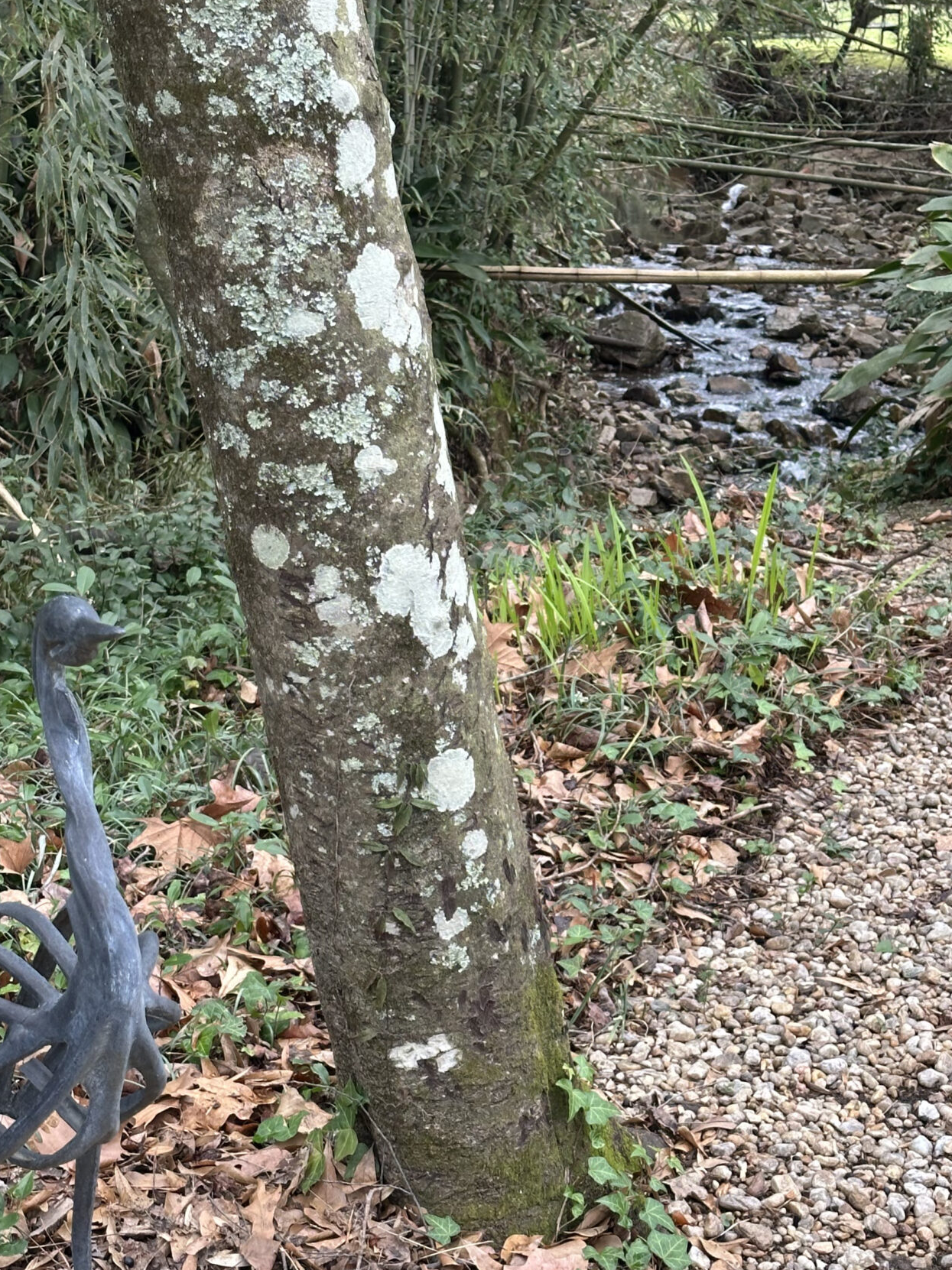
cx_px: 499
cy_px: 613
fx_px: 2715
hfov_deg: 19.9
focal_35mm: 74
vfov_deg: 26.3
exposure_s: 1/130
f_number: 1.78
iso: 50
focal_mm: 6.86
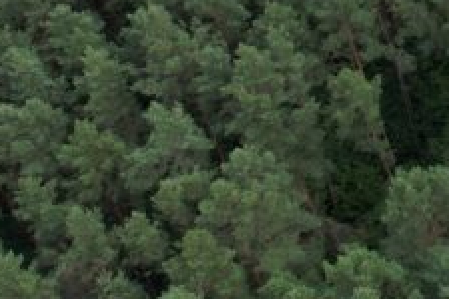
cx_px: 816
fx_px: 1247
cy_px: -294
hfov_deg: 16.8
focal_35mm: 100
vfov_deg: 12.2
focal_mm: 8.38
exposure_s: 1/500
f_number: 2.8
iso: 110
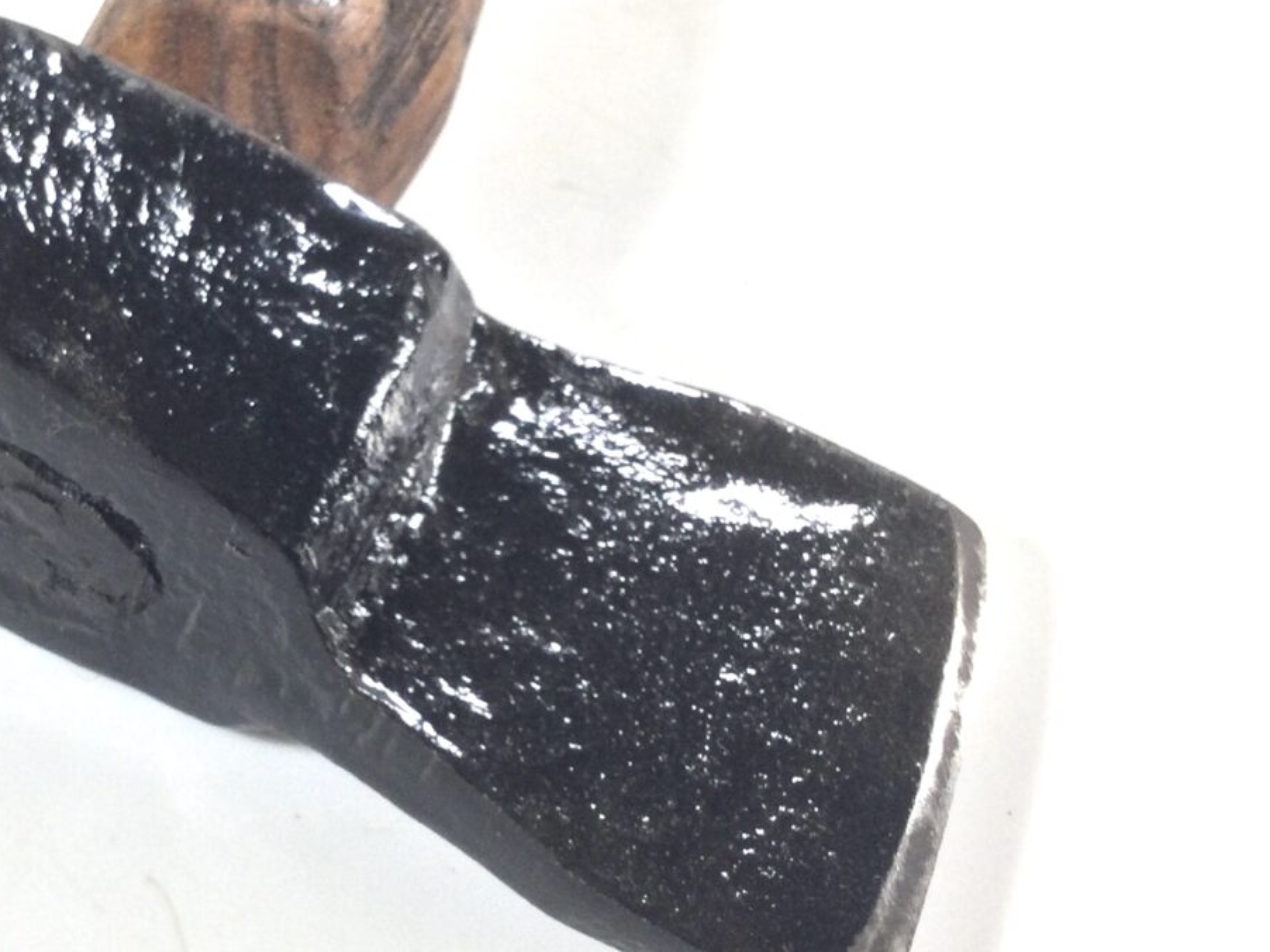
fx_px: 2421
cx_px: 139
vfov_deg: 22.2
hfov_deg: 28.3
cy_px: 525
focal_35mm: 66
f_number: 2.4
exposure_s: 1/50
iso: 32
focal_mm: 3.3
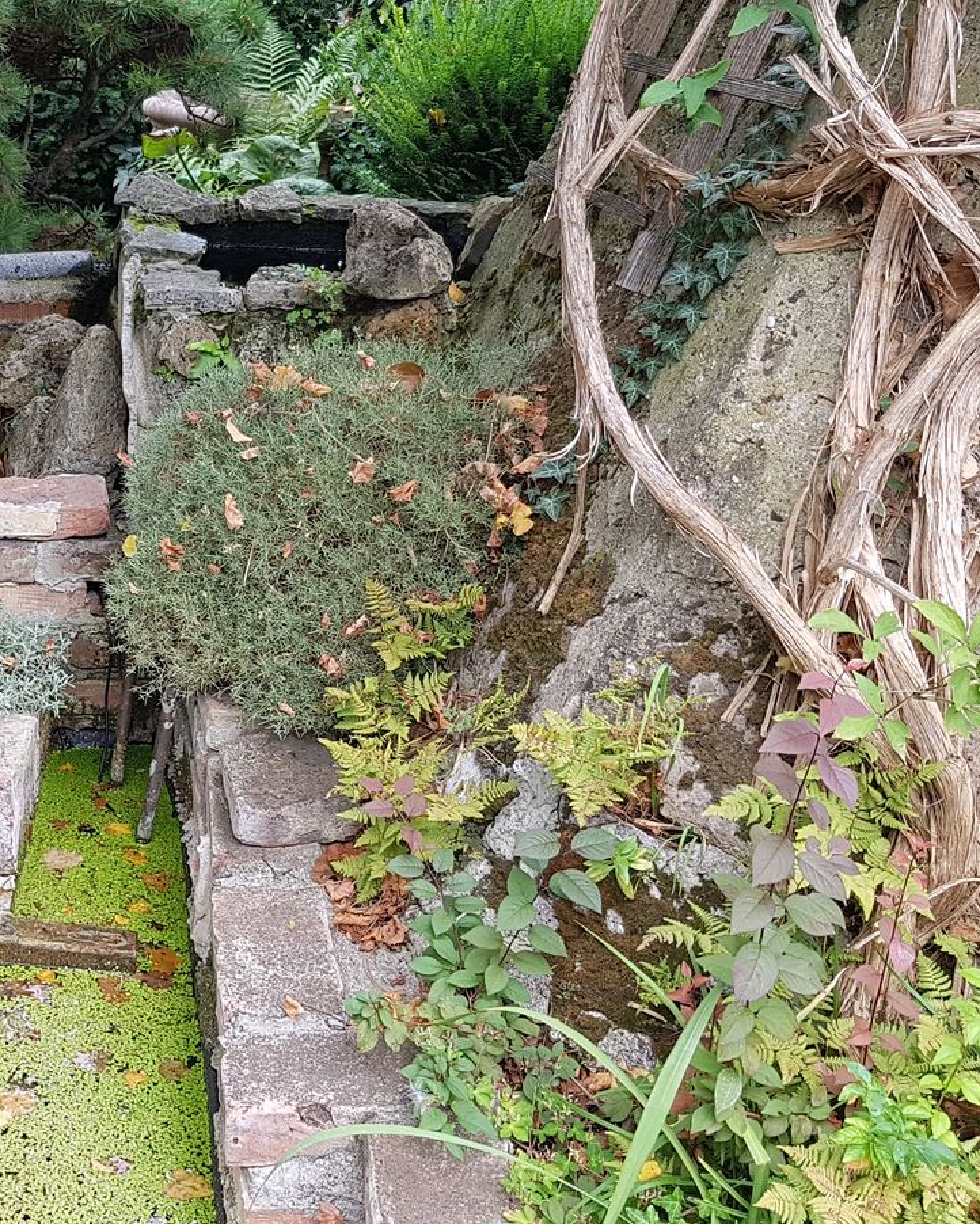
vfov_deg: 41.1
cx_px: 119
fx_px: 1631
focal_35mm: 45
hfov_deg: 32.0
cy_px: 525
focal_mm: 4.2
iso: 50
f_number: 1.7
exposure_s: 1/122
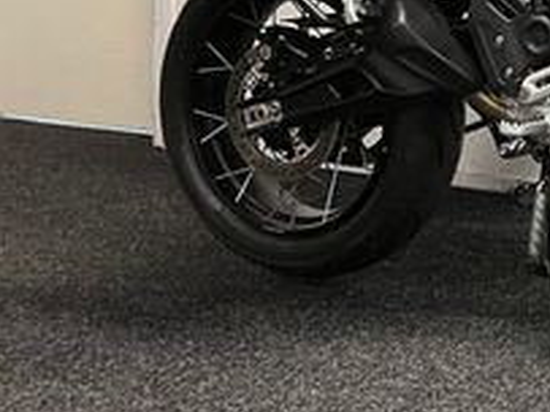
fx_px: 1302
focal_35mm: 82
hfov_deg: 21.0
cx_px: 775
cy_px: -5
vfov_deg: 17.5
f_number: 1.6
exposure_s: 1/50
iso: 125
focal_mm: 5.1
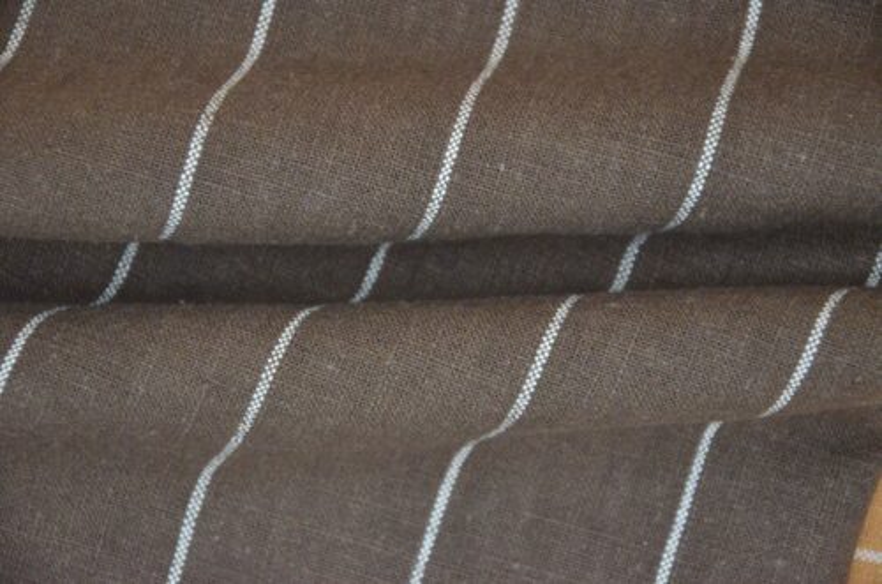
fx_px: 3850
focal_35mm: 158
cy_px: 292
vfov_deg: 8.7
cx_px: 441
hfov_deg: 13.1
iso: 5000
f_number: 6.7
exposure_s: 1/2000
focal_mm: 105
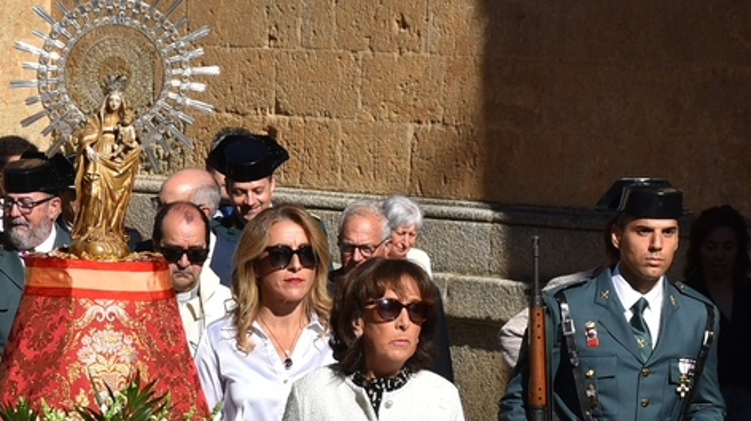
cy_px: 467
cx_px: 68
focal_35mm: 280
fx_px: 5573
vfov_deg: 4.3
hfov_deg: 7.7
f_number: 11
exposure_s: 1/500
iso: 200
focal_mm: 70
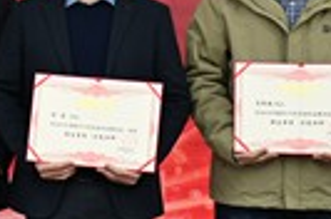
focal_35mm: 181
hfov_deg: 10.8
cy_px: 70
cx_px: -221
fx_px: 1660
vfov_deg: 7.5
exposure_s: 1/60
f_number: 5
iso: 320
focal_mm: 40
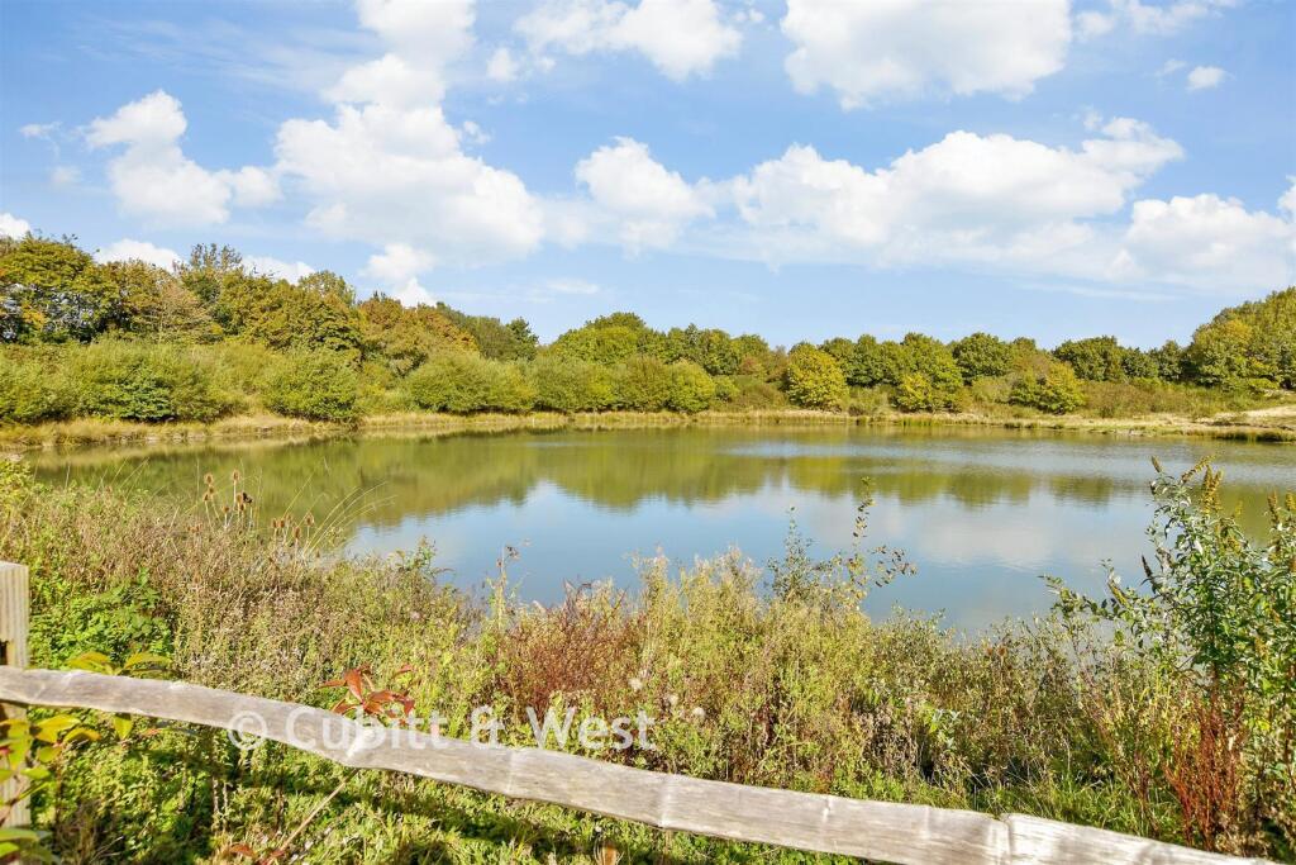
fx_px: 756
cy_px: 432
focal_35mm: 21
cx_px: 648
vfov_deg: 59.5
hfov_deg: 81.2
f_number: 8
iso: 200
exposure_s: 1/1000
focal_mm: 14
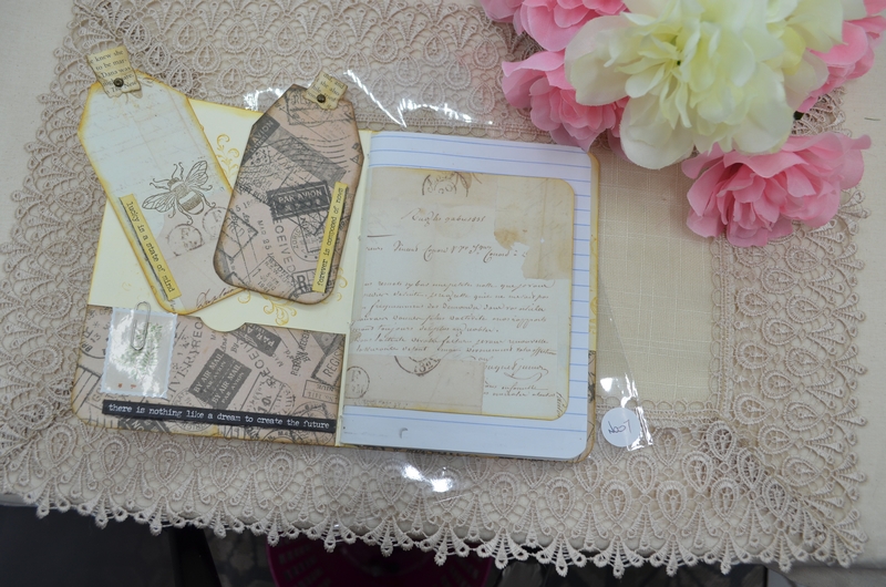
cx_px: 443
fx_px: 737
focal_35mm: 30
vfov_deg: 43.4
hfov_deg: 62.0
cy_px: 294
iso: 250
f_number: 5.6
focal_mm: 20
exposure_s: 1/60
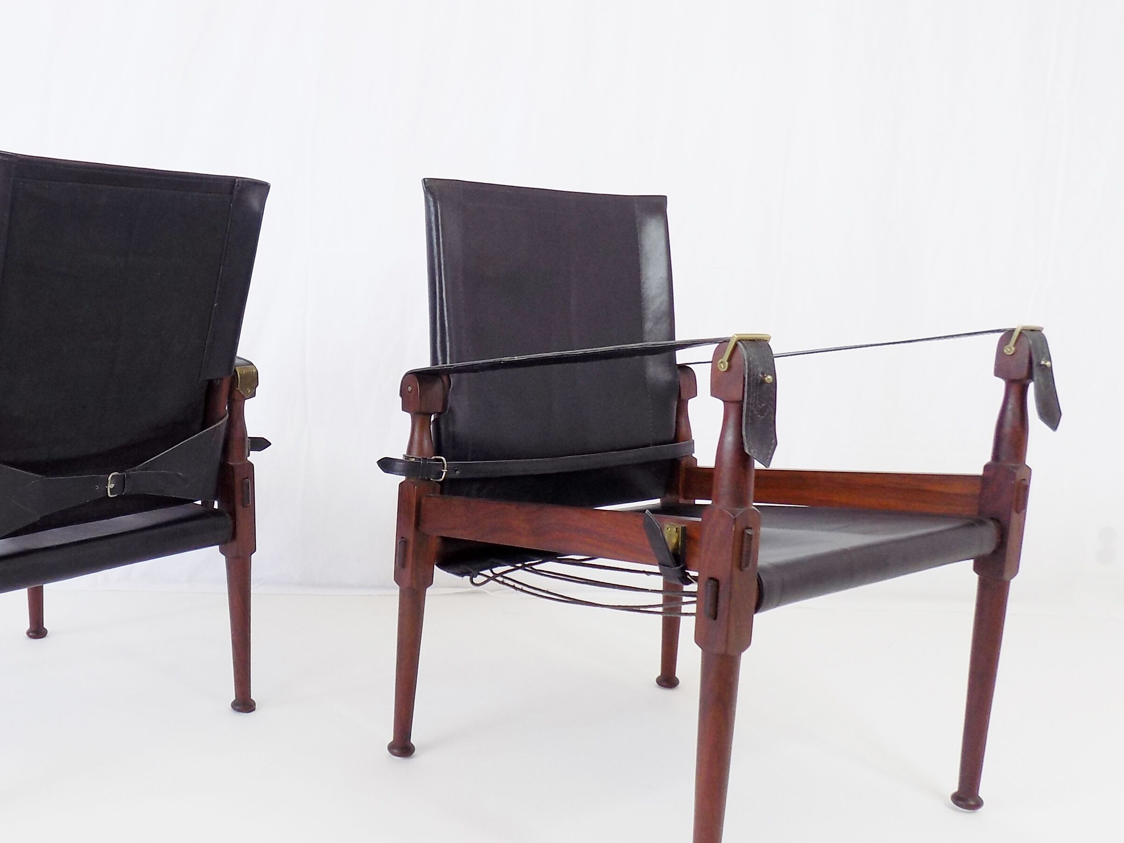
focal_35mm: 35
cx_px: 352
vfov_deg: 40.7
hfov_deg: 51.4
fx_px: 1137
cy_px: 459
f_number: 3.1
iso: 80
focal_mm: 4
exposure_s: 1/30
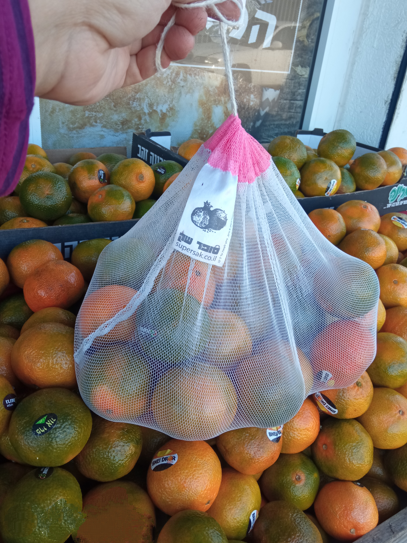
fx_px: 439
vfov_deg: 63.4
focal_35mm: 28
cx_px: 206
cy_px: 271
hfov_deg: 49.8
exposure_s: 1/113
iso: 111
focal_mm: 3.79
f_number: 2.2
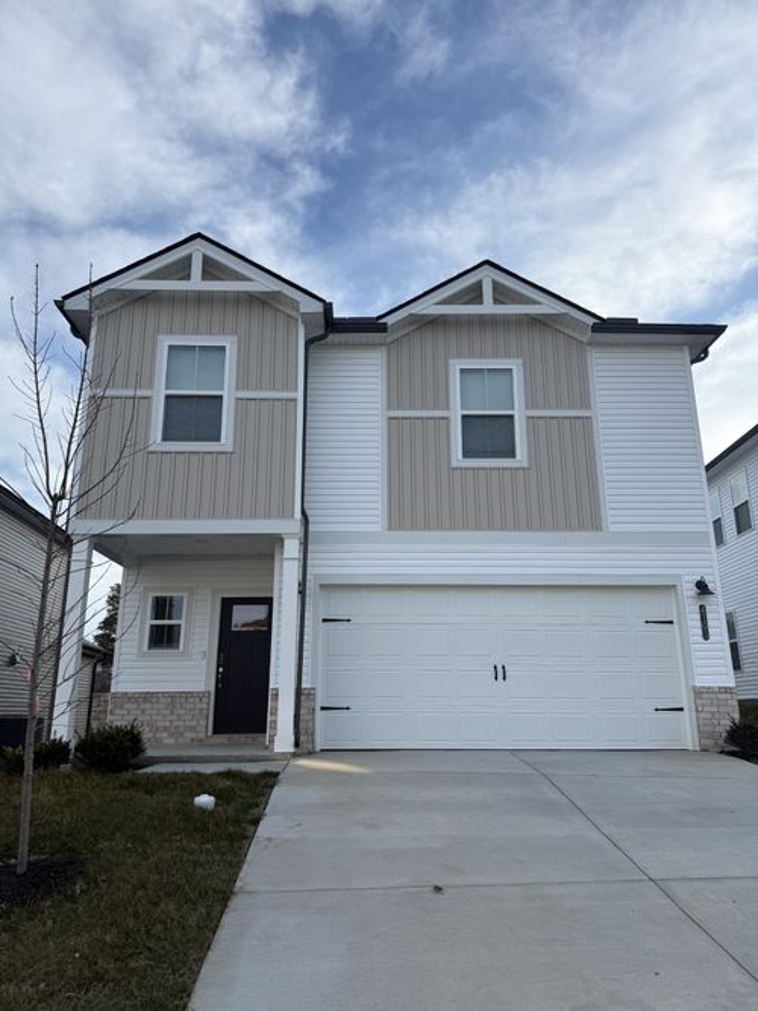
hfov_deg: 56.8
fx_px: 701
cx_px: 379
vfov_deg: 71.6
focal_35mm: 24
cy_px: 506
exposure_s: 1/2525
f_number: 1.78
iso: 80
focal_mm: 6.76
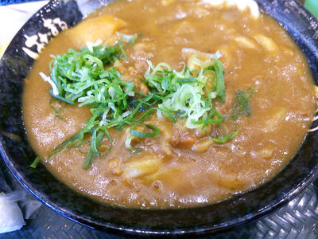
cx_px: 159
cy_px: 120
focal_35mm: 30
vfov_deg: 46.8
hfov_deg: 60.0
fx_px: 276
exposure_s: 1/40
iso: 125
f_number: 1.94
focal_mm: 4.06
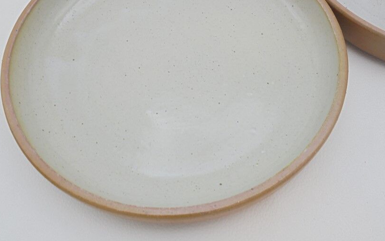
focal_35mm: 34
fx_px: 357
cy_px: 91
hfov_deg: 56.7
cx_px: 184
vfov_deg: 37.1
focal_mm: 5.3
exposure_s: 1/30
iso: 100
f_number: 3.7
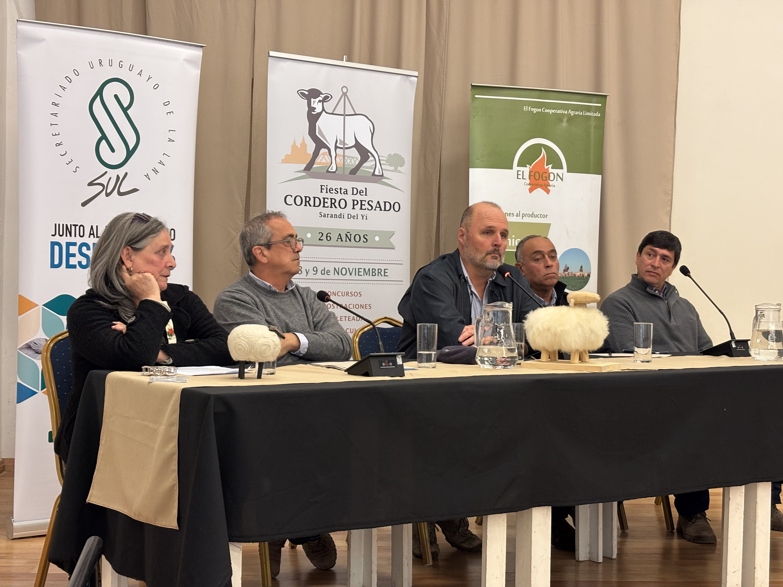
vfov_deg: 28.0
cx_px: 392
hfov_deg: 36.8
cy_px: 294
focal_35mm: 52
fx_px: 1176
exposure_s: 1/33
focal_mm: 5.96
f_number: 1.6
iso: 100
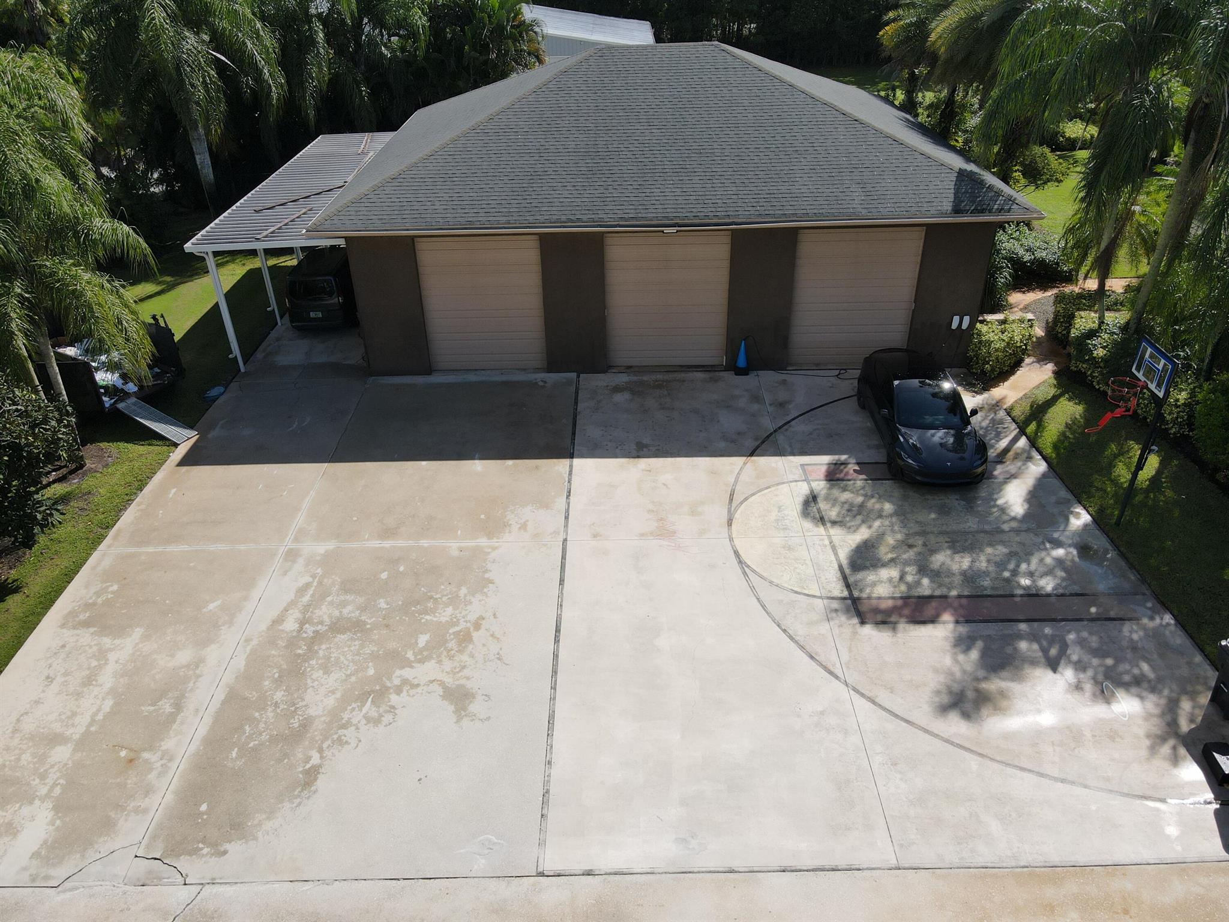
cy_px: 461
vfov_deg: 56.8
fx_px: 852
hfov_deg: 71.6
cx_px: 614
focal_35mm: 24
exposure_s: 1/1000
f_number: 2.8
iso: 100
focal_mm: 4.5
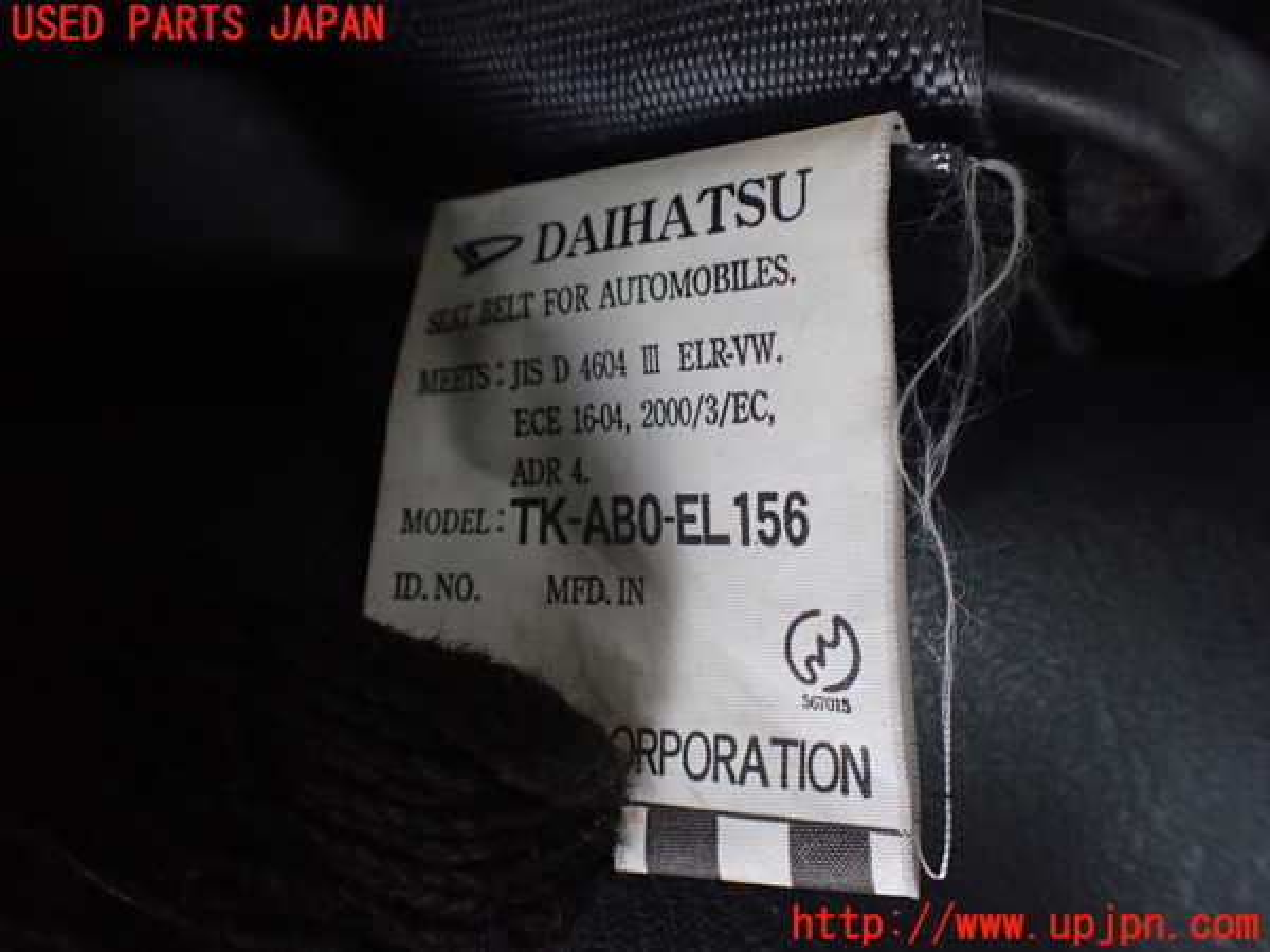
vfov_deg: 46.8
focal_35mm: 30
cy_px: 476
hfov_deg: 60.0
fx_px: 1101
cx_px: 635
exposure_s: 1/125
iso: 500
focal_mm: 5.4
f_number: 2.3
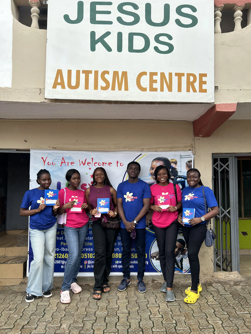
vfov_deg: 67.3
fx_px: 251
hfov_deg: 53.1
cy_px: 167
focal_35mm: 26
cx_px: 126
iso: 50
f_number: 1.5
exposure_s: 1/448
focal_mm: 5.7
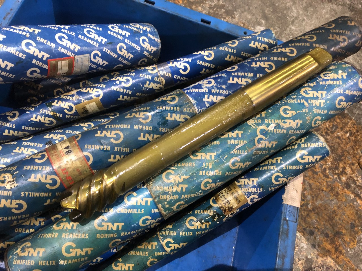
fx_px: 293
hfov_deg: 63.4
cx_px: 181
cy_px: 136
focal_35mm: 28
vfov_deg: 49.7
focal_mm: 3.99
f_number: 1.8
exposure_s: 1/15
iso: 100
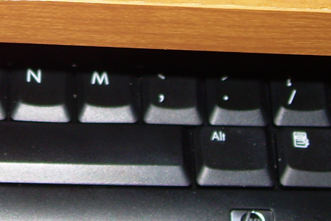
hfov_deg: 15.5
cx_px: 12
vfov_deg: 10.4
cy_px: -55
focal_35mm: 130
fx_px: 1195
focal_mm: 8.3
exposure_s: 1/60
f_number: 3.1
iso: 50
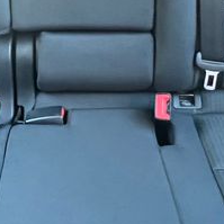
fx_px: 432
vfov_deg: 27.8
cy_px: 14
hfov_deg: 28.9
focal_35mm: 59
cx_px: 77
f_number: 1.8
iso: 1000
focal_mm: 1.57
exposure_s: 1/41
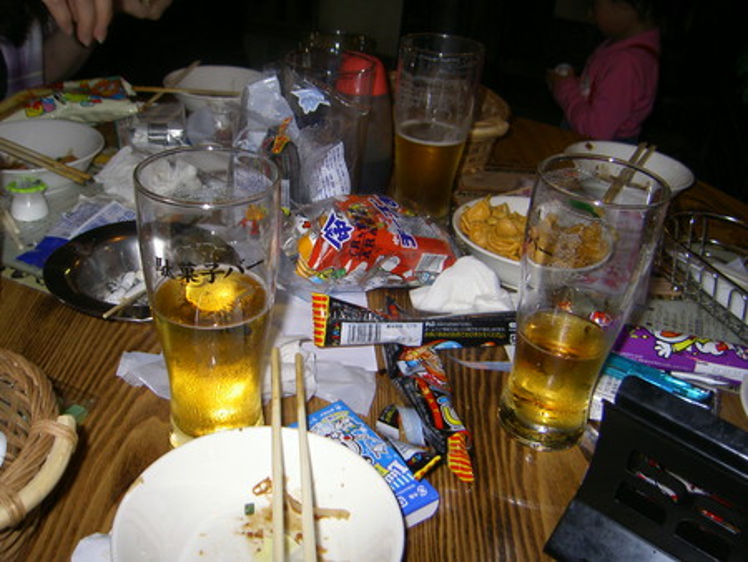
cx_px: 374
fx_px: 735
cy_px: 281
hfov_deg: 53.9
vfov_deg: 41.8
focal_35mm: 34
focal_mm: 5.6
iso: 100
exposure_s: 1/60
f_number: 2.8
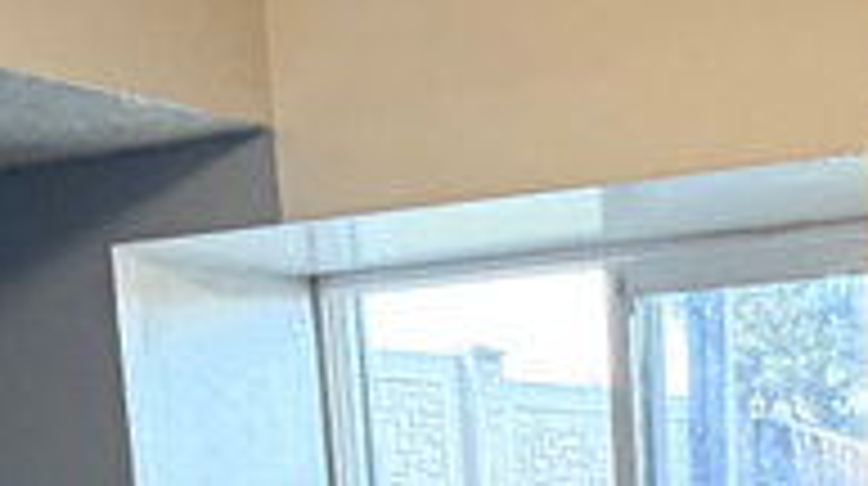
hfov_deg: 25.0
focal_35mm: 81
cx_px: 859
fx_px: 1862
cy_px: 1040
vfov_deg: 12.6
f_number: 2.2
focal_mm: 2.22
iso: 320
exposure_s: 1/60
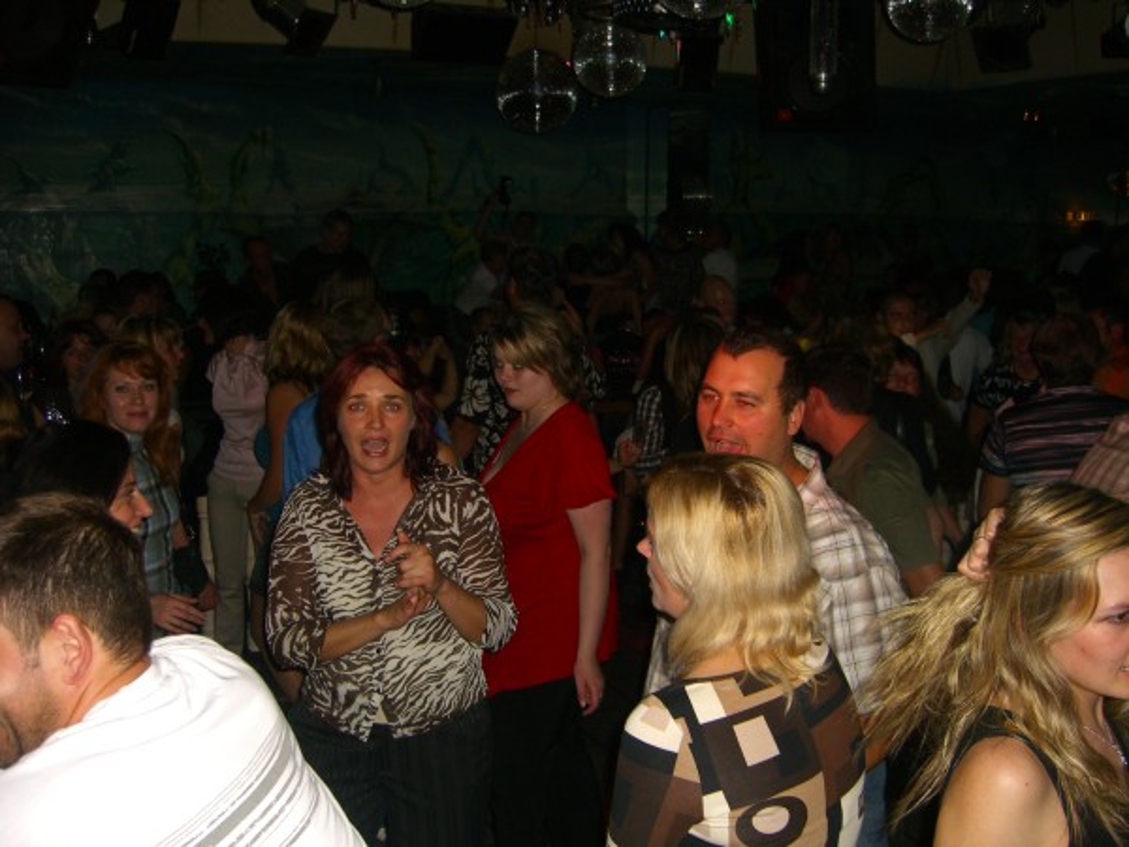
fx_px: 1239
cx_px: 564
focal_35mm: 38
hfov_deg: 49.0
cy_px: 424
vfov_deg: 37.7
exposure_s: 1/60
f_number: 2.8
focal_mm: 7.9
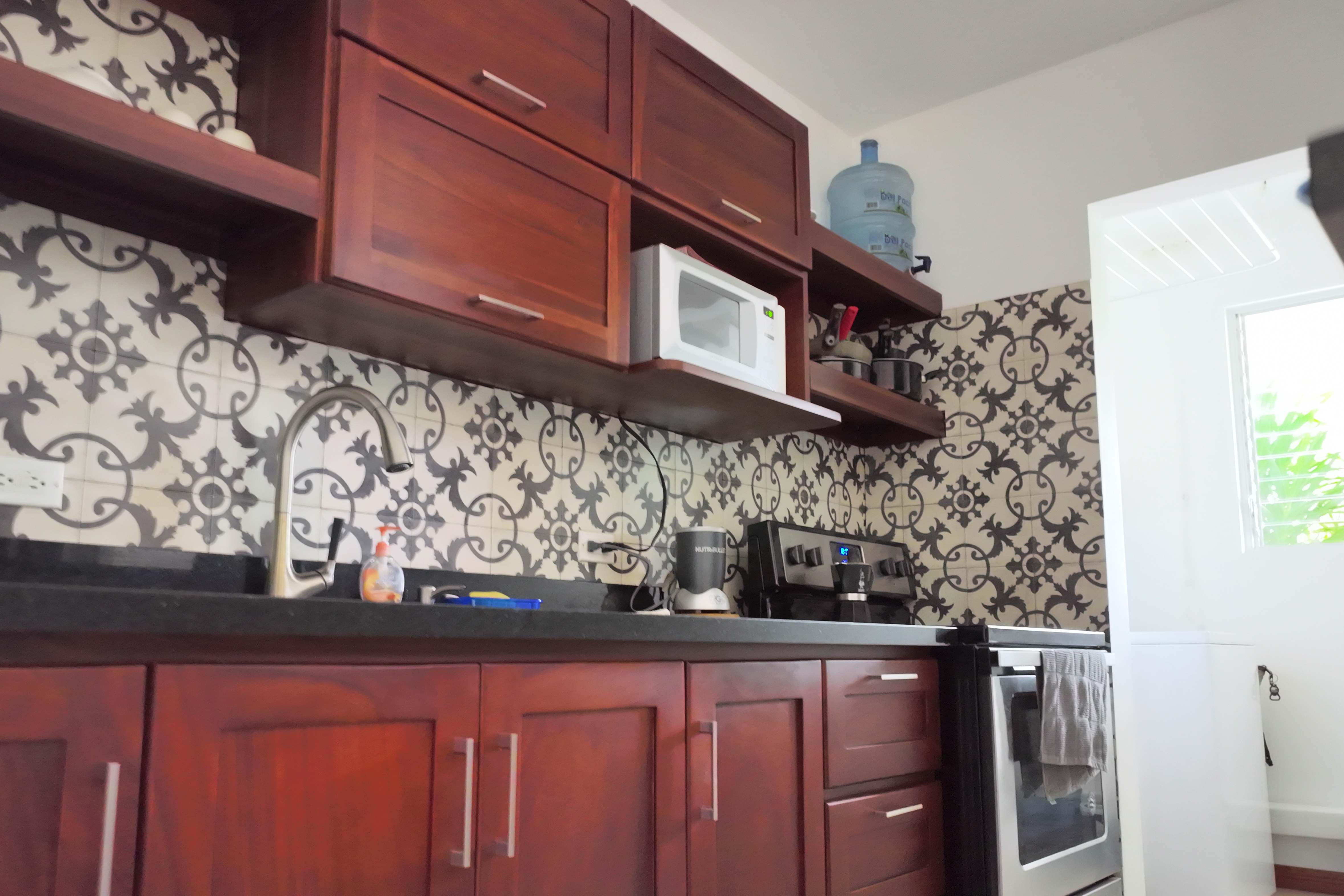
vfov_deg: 46.3
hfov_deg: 65.5
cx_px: 653
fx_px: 1045
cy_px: 506
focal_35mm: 28
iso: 3680
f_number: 2.8
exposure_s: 1/1.67
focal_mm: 12.29
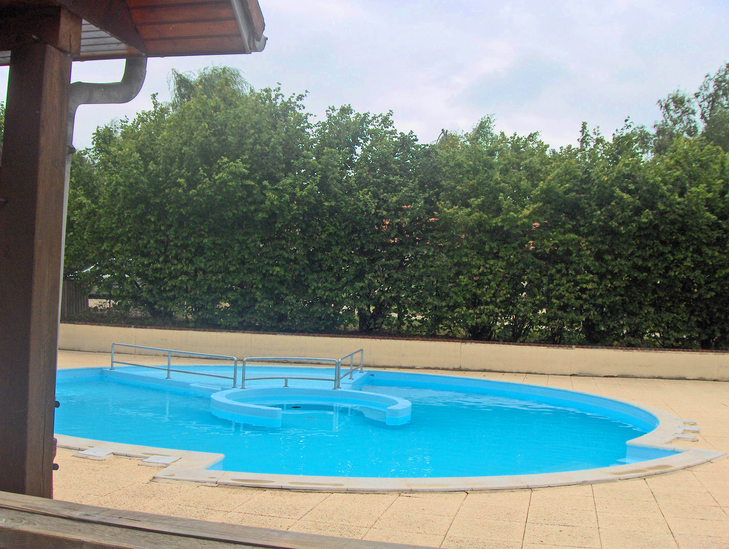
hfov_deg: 47.8
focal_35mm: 39
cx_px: 364
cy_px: 274
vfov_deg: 36.9
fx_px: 822
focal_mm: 8
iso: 100
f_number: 4.8
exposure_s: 1/316
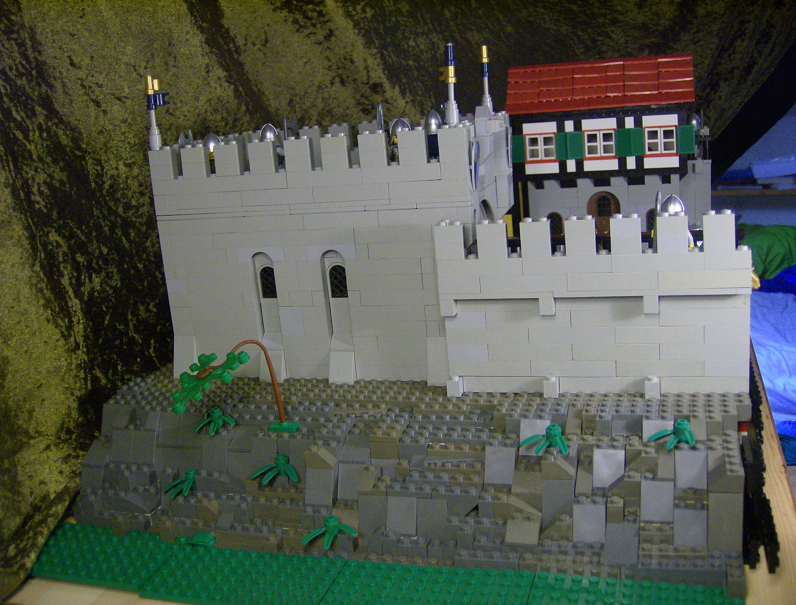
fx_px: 832
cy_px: 302
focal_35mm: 36
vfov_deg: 40.0
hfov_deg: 51.1
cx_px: 398
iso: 200
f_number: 2.8
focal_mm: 6
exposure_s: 1/53.4
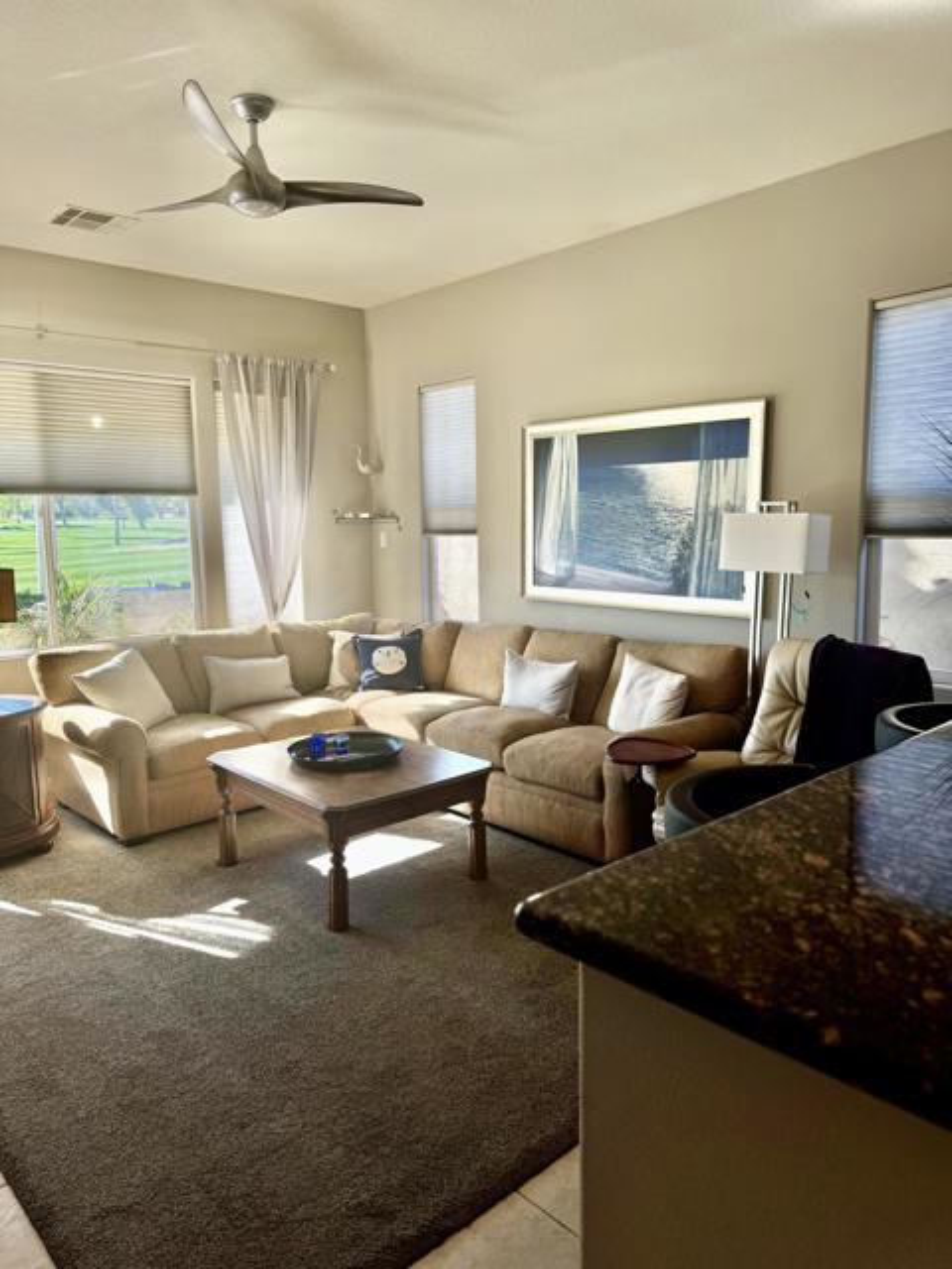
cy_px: 634
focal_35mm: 24
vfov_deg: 71.6
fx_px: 880
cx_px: 476
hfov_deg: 56.8
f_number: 1.78
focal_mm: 6.76
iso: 80
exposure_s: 1/186
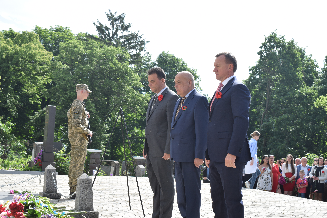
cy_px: 109
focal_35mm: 52
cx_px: 164
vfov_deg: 25.8
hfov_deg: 37.9
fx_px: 477
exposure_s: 1/250
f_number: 8
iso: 200
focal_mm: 35
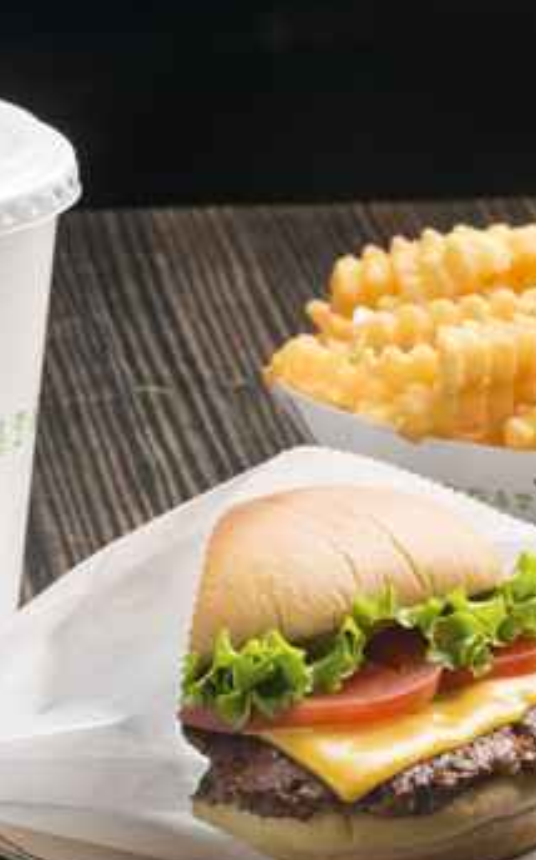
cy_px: 468
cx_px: 233
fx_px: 4680
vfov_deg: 10.5
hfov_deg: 6.6
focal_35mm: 200
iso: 500
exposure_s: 1/200
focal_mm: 105
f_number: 20
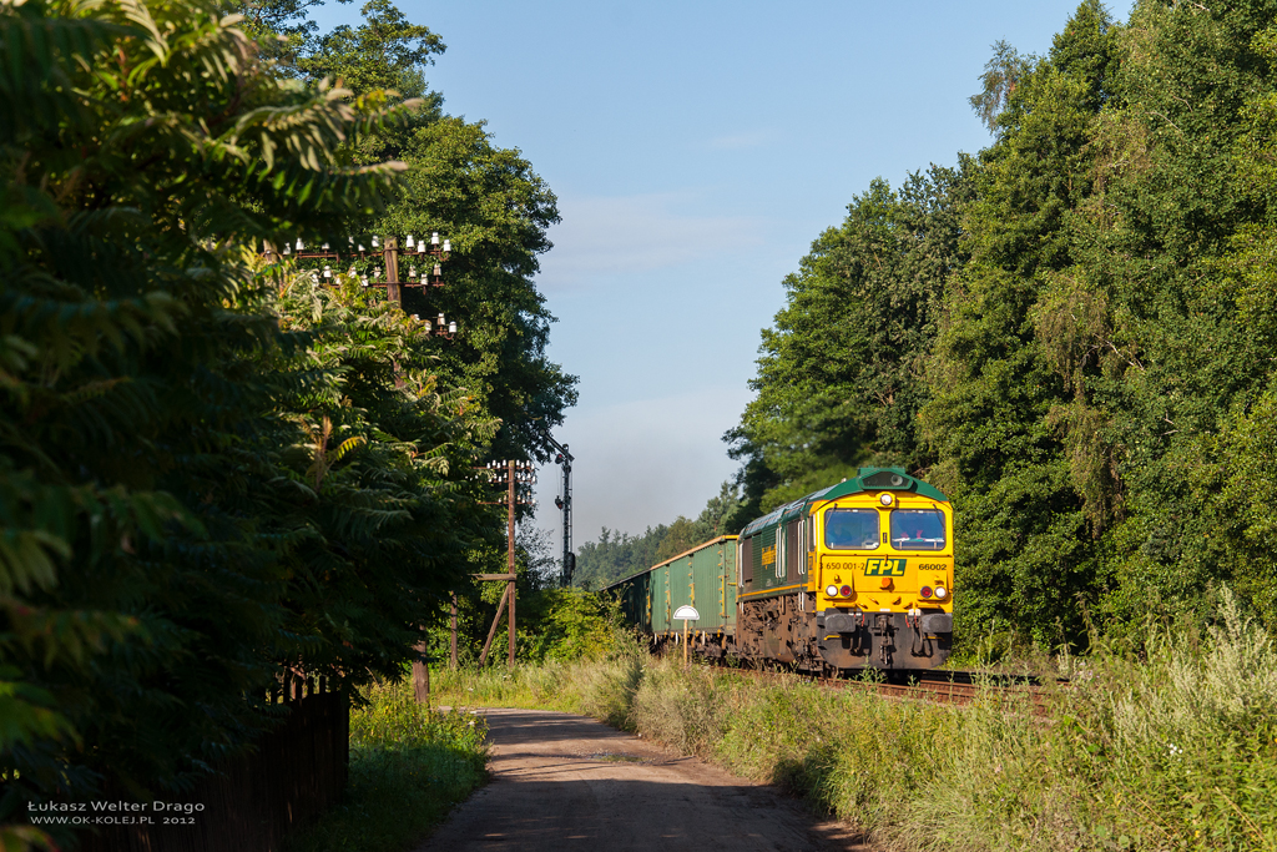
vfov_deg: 14.7
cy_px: 426
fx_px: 3299
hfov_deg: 21.9
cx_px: 638
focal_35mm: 93
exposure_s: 1/500
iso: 400
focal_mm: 62
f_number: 9
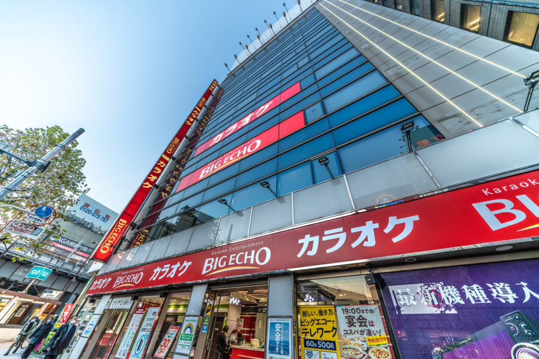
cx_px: 270
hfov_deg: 112.6
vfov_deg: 90.0
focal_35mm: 12
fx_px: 180
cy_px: 180
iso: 100
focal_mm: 12
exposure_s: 1/60
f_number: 5
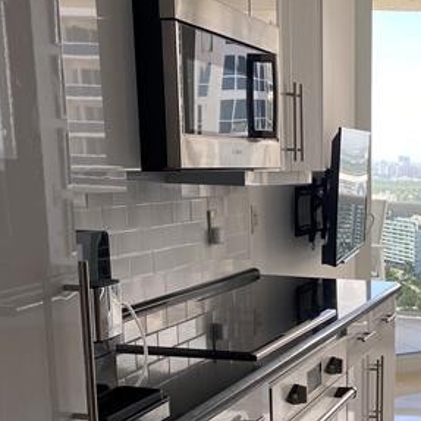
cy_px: 395
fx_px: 881
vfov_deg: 25.9
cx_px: 465
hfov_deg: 25.0
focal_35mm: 64
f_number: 1.8
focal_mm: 4.25
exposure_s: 1/128
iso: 32
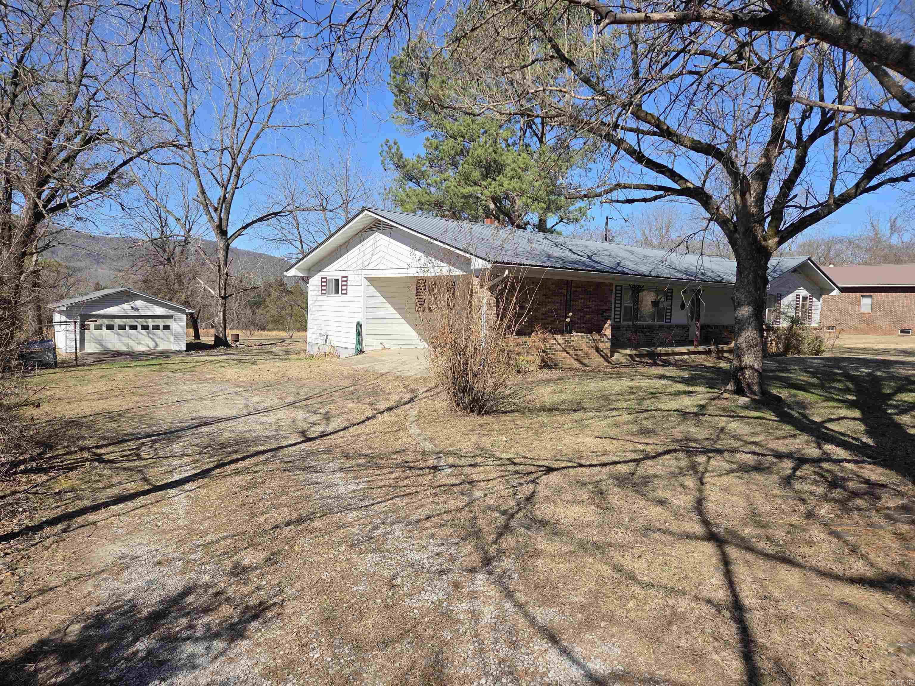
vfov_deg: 58.9
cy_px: 343
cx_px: 458
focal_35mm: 23
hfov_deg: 73.9
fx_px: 608
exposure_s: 1/4559
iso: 80
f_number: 1.8
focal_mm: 5.4
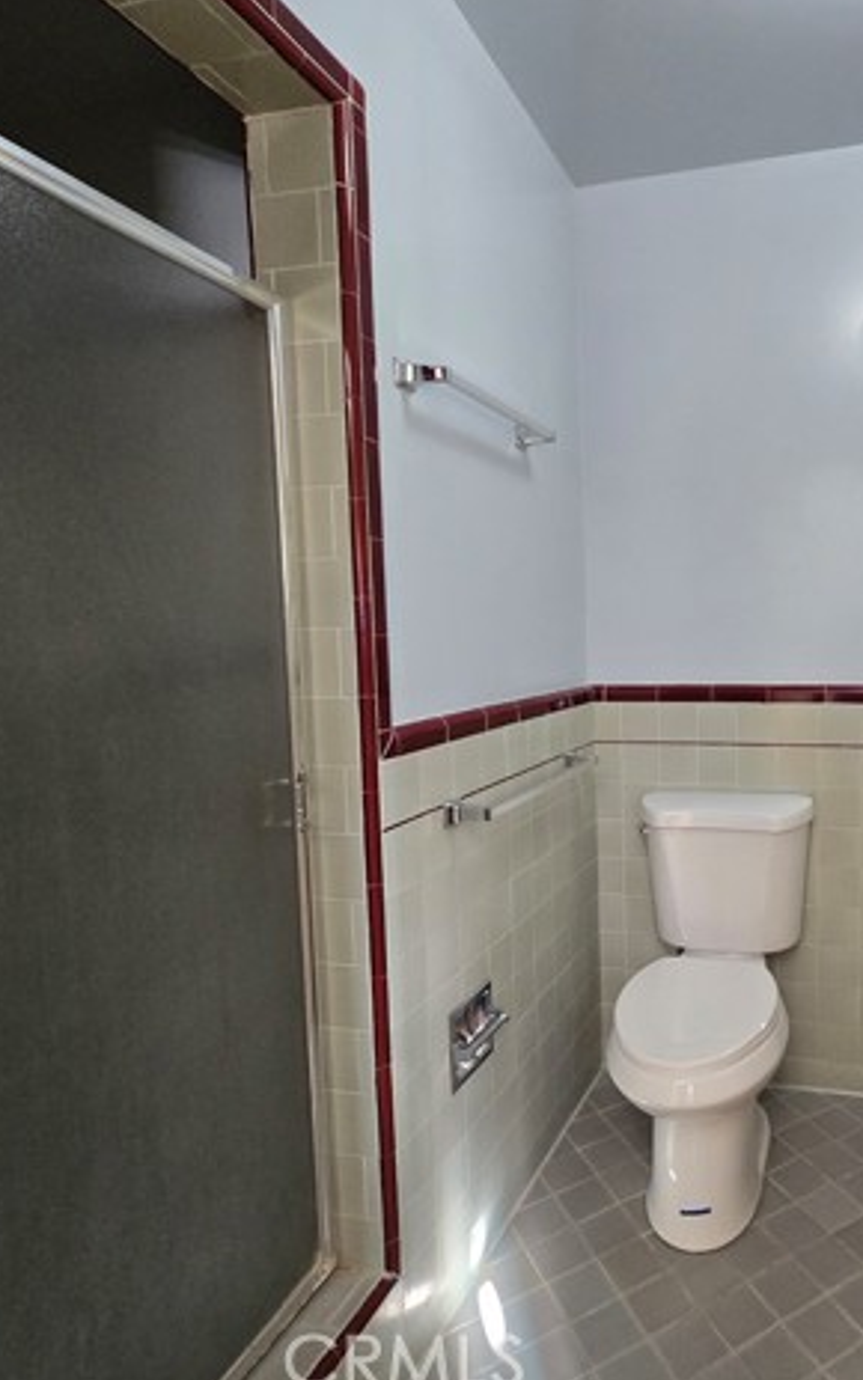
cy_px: 690
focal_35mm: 19
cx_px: 693
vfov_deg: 88.0
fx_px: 715
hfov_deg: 57.5
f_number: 2.2
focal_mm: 2.2
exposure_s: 1/60
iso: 500
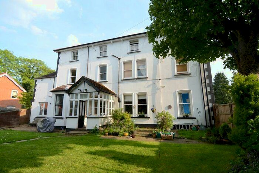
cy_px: 86
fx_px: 119
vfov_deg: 72.1
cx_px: 130
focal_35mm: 16
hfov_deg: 95.0
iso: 100
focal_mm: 11
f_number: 5.6
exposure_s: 1/125
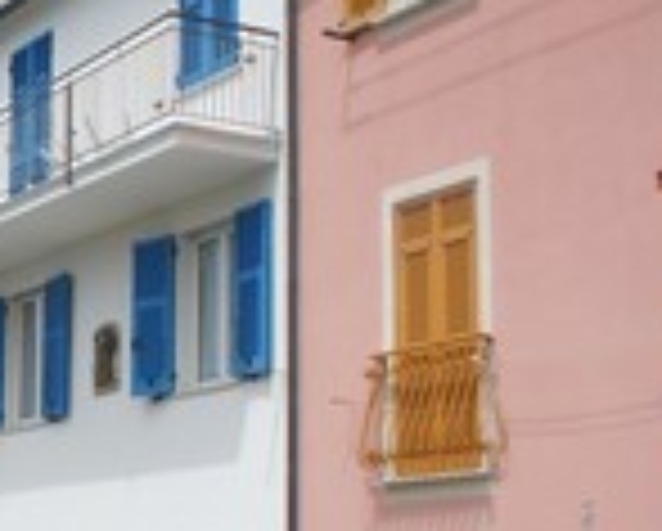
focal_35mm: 79
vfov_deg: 19.2
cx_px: -113
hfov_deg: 22.4
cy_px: 454
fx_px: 1550
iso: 200
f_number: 7.1
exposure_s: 1/640
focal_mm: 18
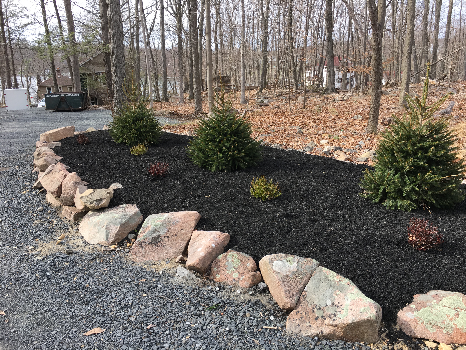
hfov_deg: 61.7
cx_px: 233
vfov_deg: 48.2
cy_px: 175
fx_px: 390
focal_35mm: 29
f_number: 2.2
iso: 25
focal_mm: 4.15
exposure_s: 1/411
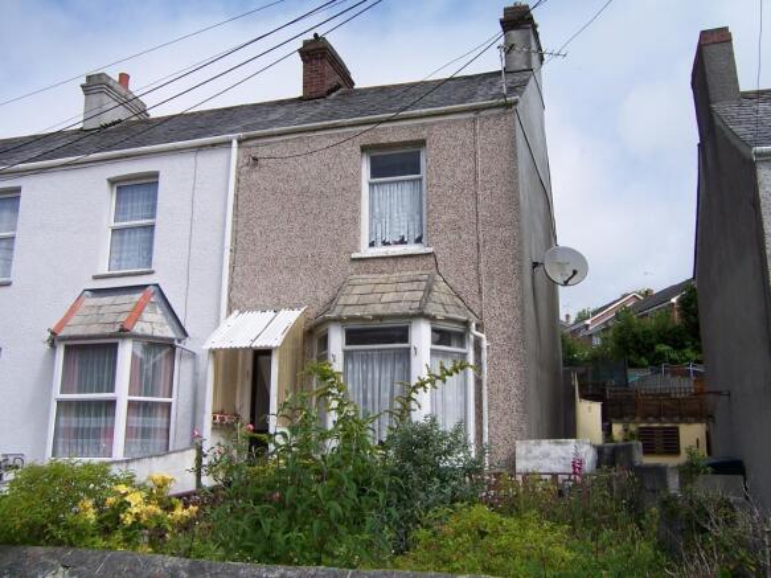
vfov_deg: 42.9
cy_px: 289
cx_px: 386
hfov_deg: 55.4
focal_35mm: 33
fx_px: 735
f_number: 4
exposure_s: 1/750
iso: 80
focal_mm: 5.5
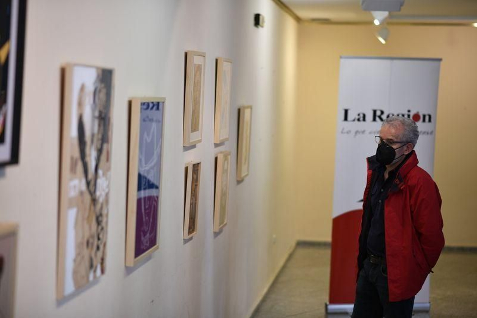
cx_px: 238
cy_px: 159
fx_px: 1126
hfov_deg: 23.9
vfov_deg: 16.1
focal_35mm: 85
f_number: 2.5
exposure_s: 1/400
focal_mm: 85
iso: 1000
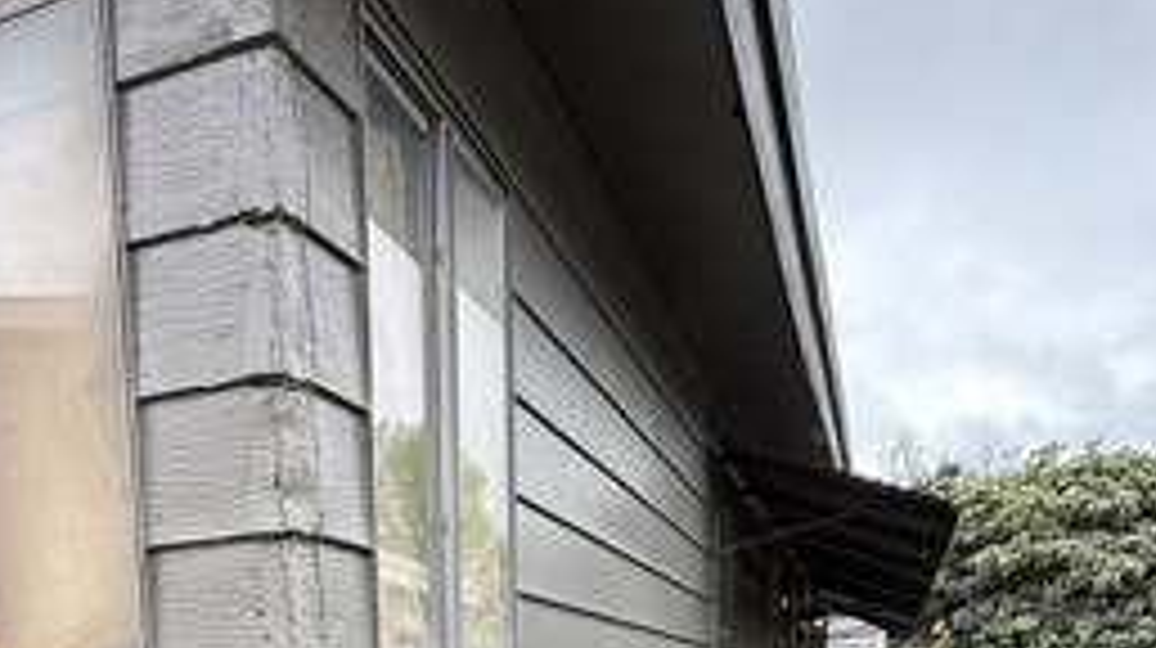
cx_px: 306
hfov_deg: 50.9
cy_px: 909
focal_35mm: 38
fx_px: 1164
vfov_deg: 25.3
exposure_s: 1/277
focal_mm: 2.22
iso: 50
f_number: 2.2
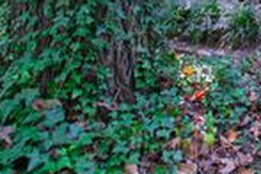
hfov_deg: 30.8
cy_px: -106
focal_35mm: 51
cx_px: 336
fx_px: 370
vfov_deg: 21.2
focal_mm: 10
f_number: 8
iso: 100
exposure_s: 1/3
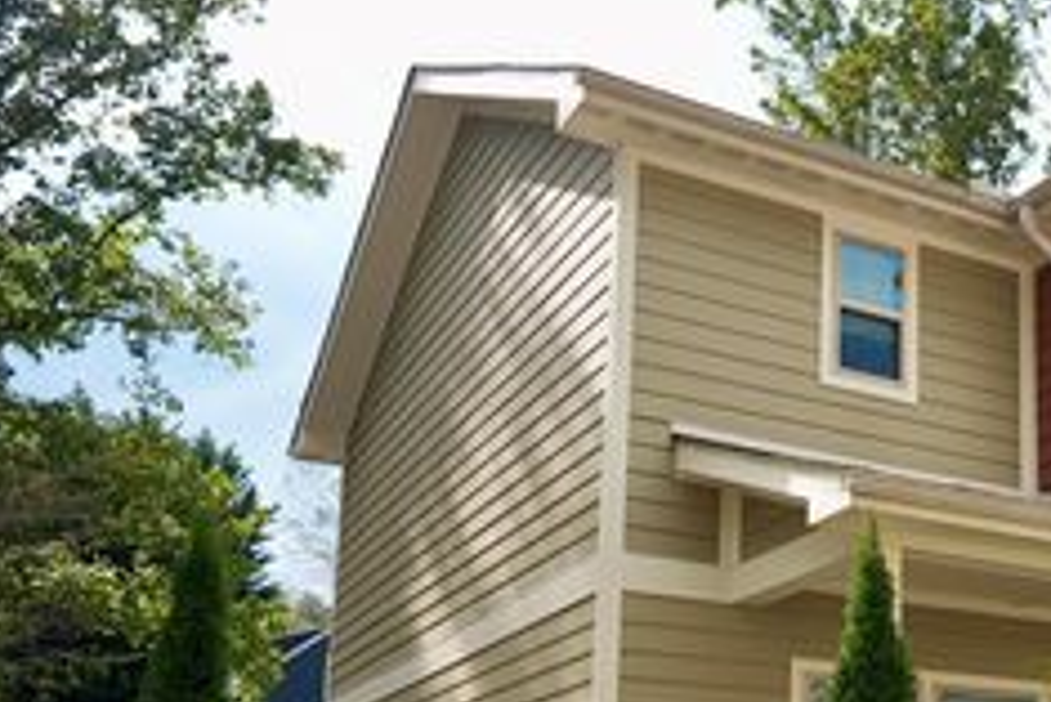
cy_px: 633
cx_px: 1029
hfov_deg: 35.5
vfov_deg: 25.7
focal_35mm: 51
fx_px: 1490
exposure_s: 1/1250
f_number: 1.4
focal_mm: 24
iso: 80
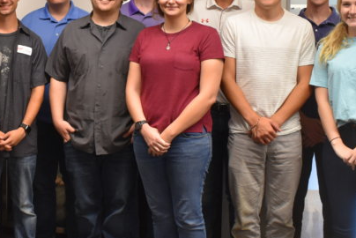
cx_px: 59
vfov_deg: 17.9
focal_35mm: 76
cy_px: 80
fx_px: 752
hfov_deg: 26.0
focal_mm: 20
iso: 800
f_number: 4
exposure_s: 1/60
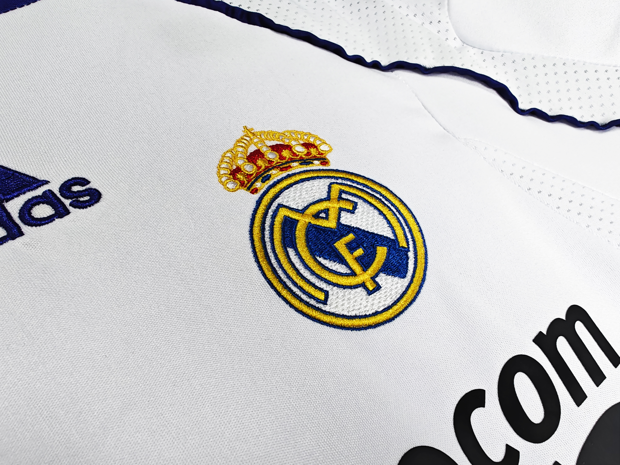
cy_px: 232
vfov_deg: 58.9
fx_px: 412
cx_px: 310
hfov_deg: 73.9
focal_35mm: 23
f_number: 2.2
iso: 199
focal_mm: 2.59
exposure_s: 1/100
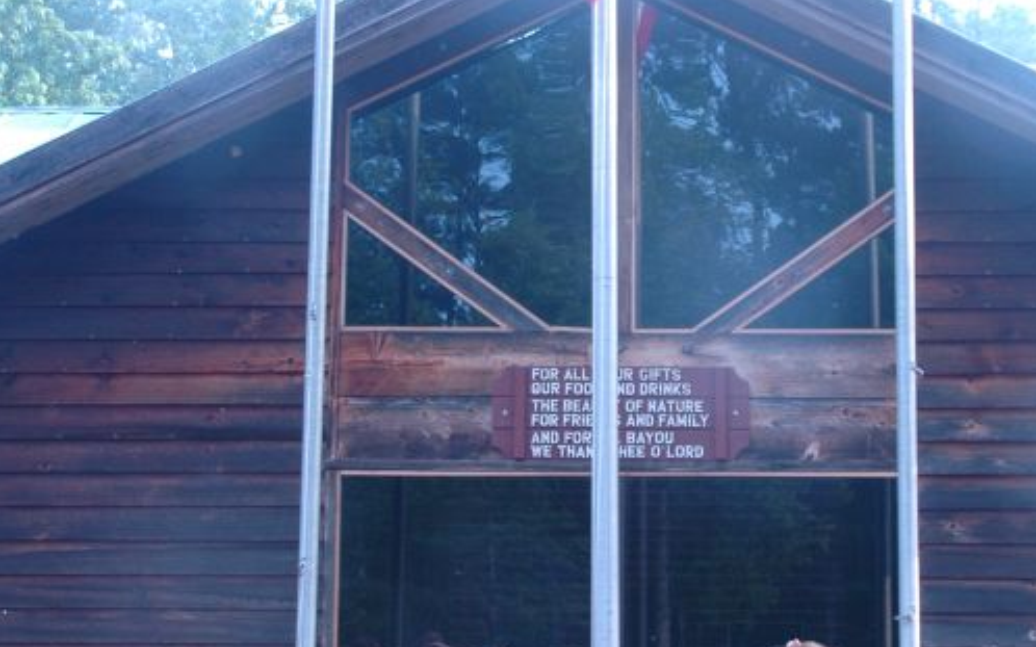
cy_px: 191
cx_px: 624
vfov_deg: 14.3
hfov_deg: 22.8
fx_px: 2570
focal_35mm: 91
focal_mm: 29
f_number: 6.3
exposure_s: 1/30
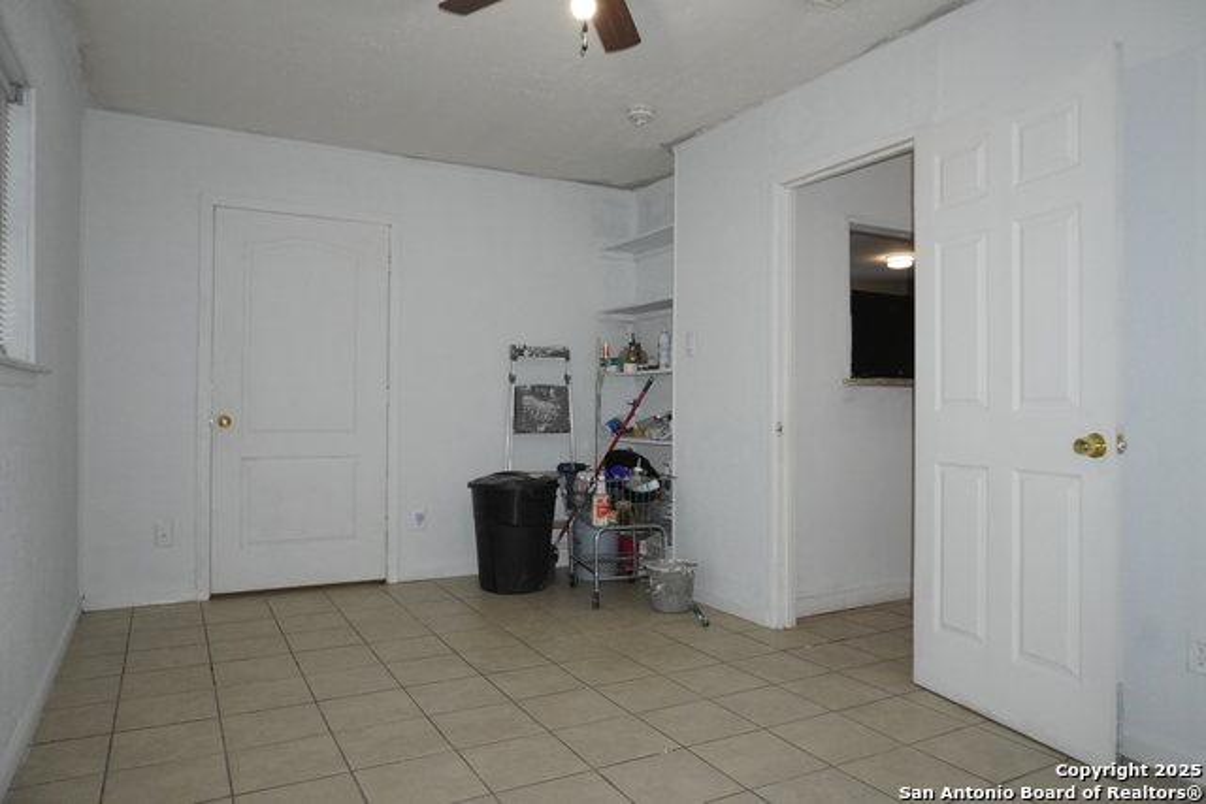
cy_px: 402
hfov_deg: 73.7
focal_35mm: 24
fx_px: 804
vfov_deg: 53.2
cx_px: 603
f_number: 9
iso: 1600
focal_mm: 16
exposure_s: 1/160
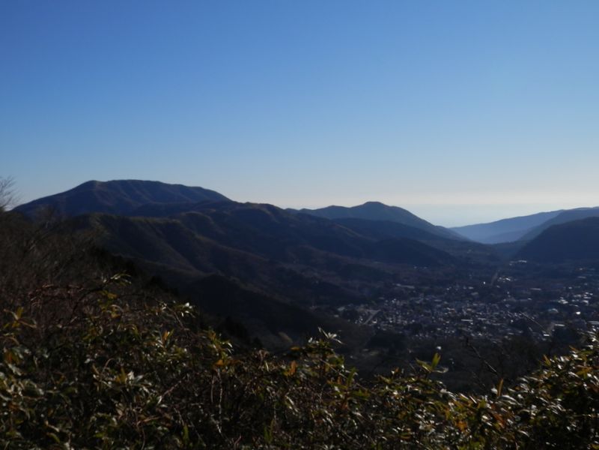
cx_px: 300
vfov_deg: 38.7
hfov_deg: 50.1
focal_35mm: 37
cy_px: 225
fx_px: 640
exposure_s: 1/250
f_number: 10.1
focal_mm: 6.6
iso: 80
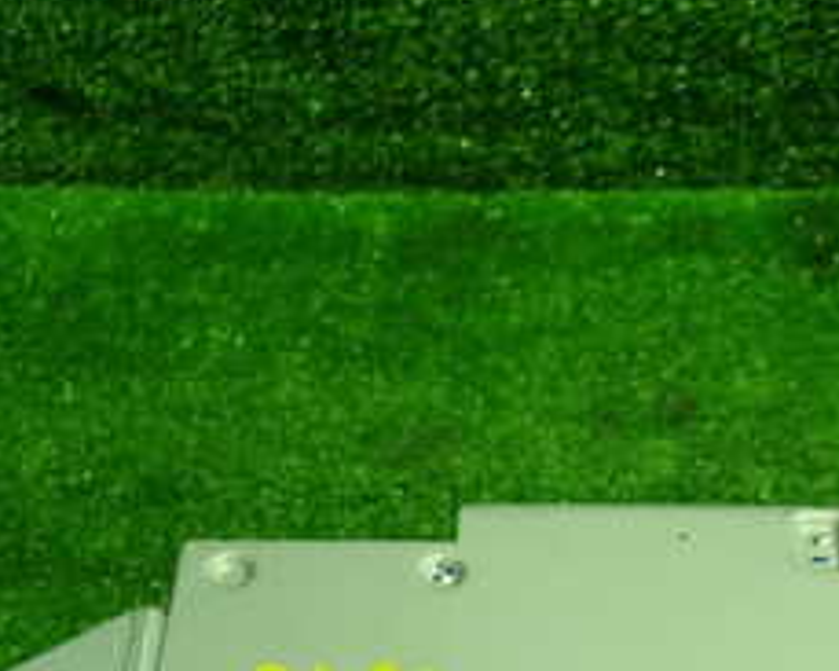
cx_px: 564
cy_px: 737
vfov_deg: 22.5
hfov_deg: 29.4
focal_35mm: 64
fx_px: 1589
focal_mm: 4.5
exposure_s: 1/50
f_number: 2
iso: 200
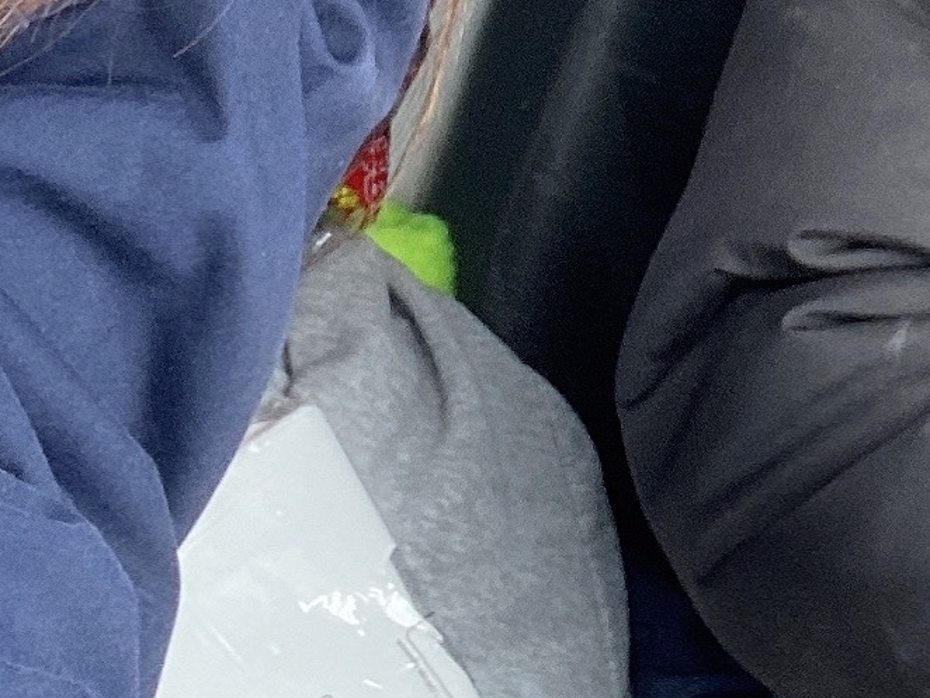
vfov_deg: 13.5
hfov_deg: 19.2
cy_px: -486
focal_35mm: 100
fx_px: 2688
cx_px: 888
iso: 50
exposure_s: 1/122
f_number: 2.2
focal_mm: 2.71
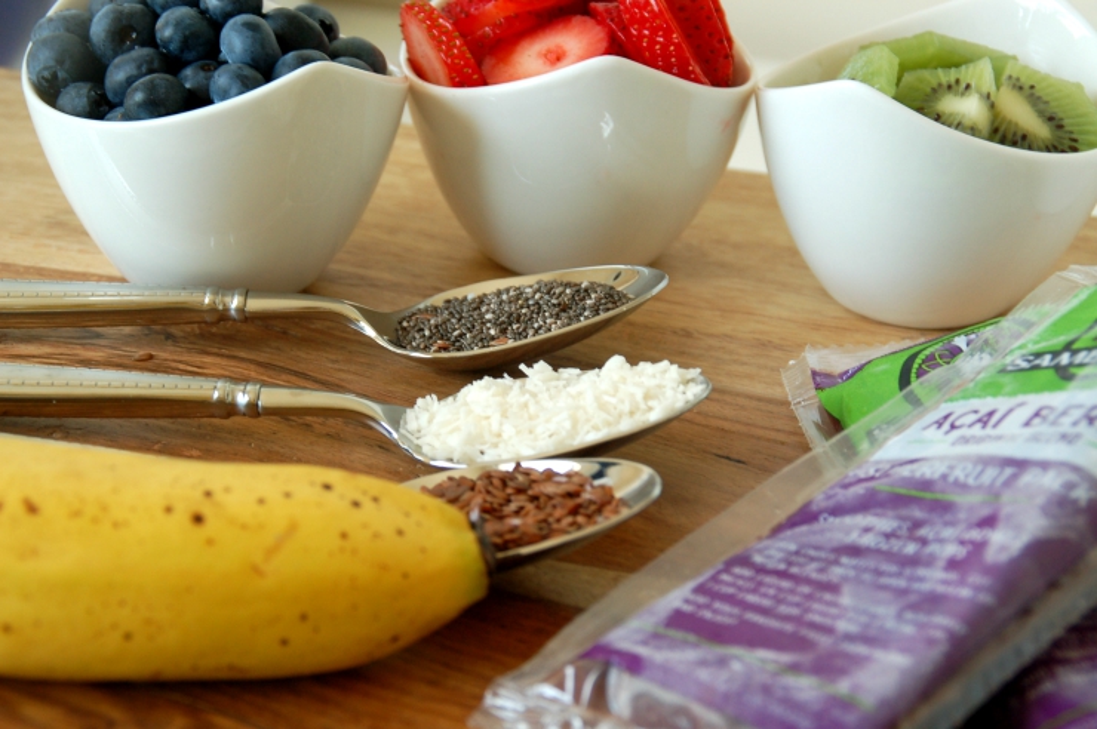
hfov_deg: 18.2
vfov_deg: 12.2
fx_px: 3425
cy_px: 364
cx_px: 548
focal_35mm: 112
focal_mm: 75
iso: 400
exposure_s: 1/40
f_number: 8
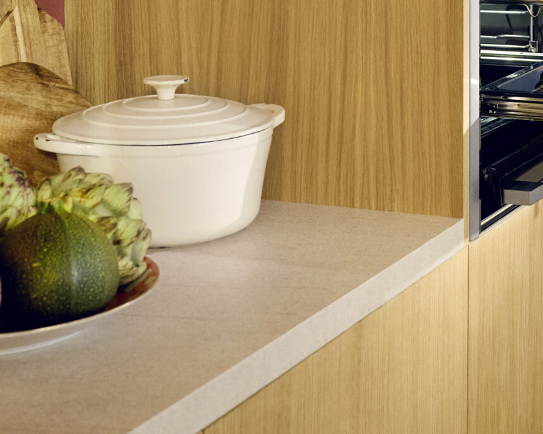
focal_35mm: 89
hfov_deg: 20.9
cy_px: -95
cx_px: 514
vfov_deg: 16.5
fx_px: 1430
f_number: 5
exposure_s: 1/60
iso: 800
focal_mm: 32
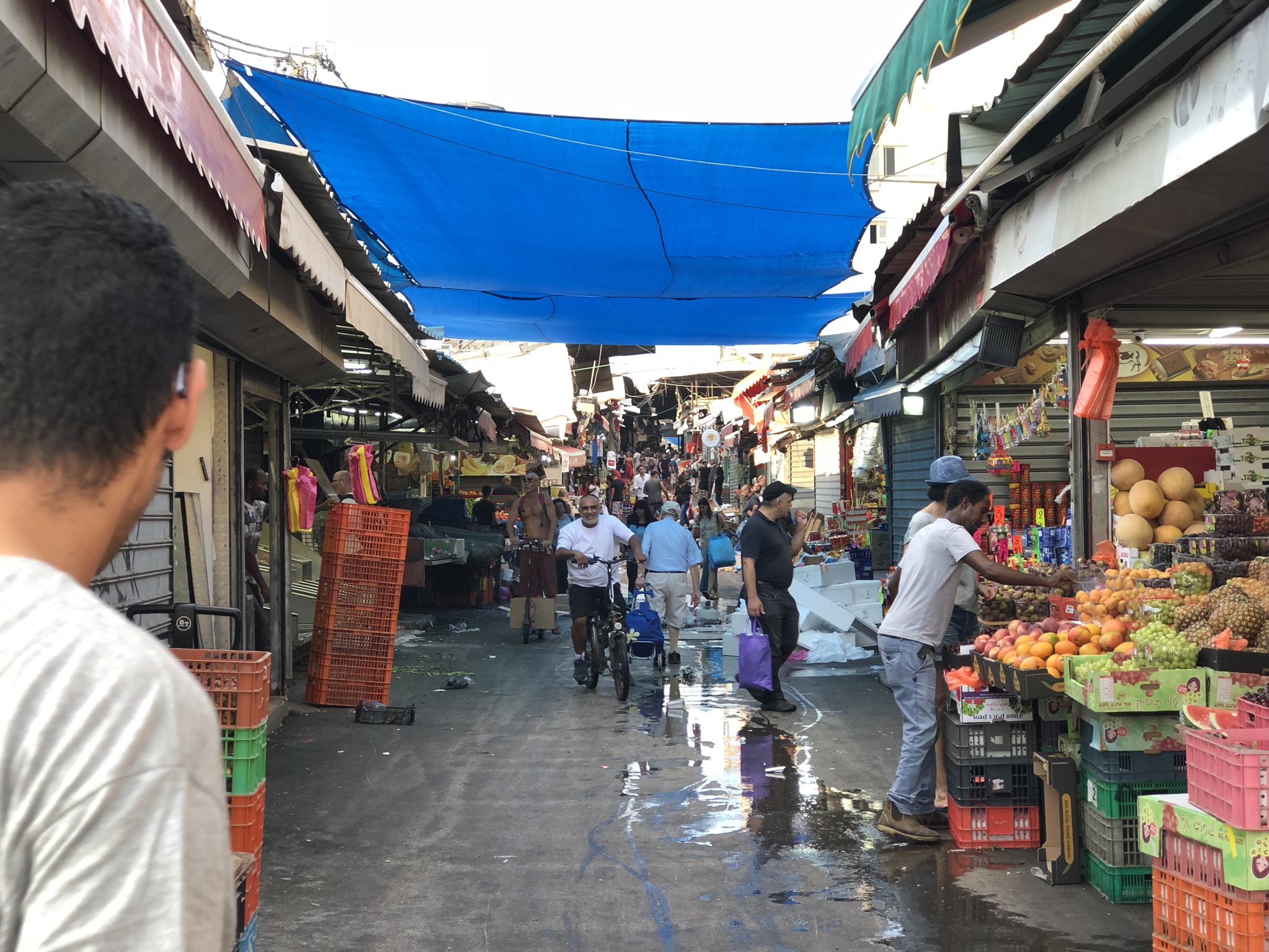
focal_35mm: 57
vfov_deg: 25.7
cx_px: 634
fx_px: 2090
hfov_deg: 33.8
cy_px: 476
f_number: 2.8
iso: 64
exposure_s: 1/100
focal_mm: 6.6
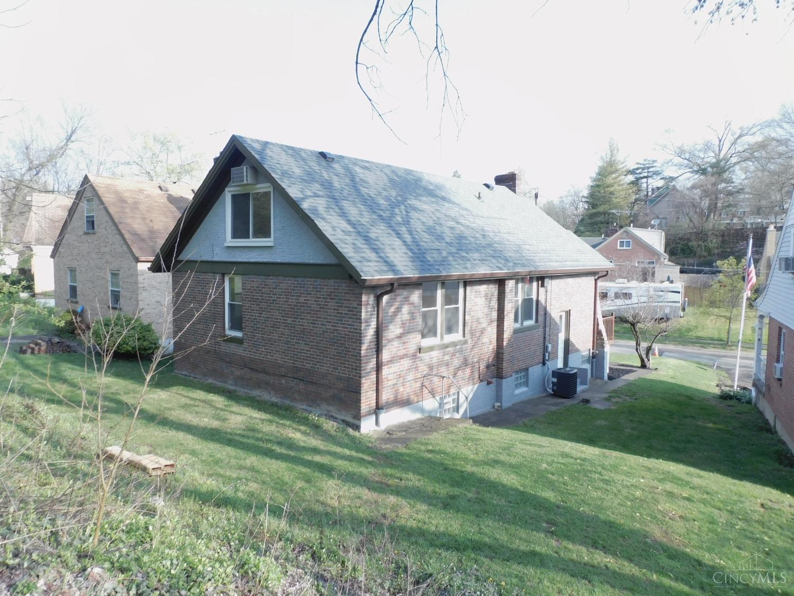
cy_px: 298
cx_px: 397
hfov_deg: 71.6
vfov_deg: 56.8
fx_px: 550
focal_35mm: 24
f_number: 3.3
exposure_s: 1/200
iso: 125
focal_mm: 4.3
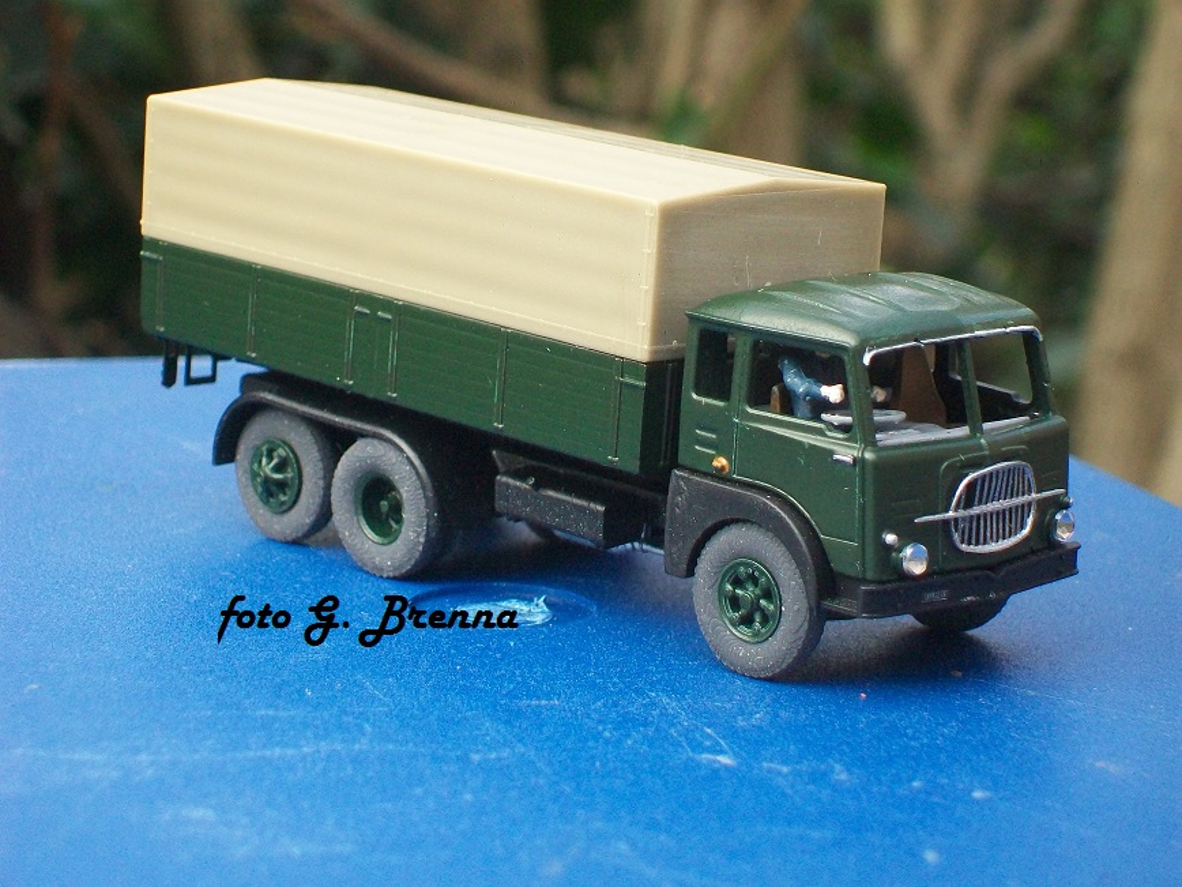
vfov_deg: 13.7
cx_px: 591
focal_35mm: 108
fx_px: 3688
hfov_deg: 18.2
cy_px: 444
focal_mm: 18
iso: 160
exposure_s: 1/60
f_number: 4.8
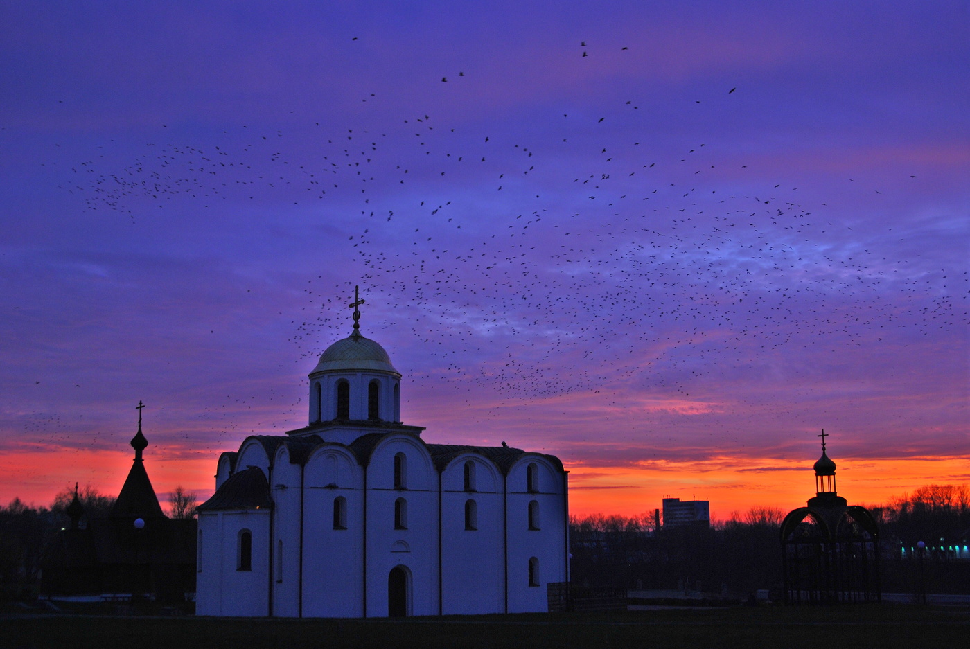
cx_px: 485
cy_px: 324
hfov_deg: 46.4
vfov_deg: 32.0
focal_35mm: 42
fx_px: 1133
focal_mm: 28
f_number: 2.8
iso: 200
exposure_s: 1/40
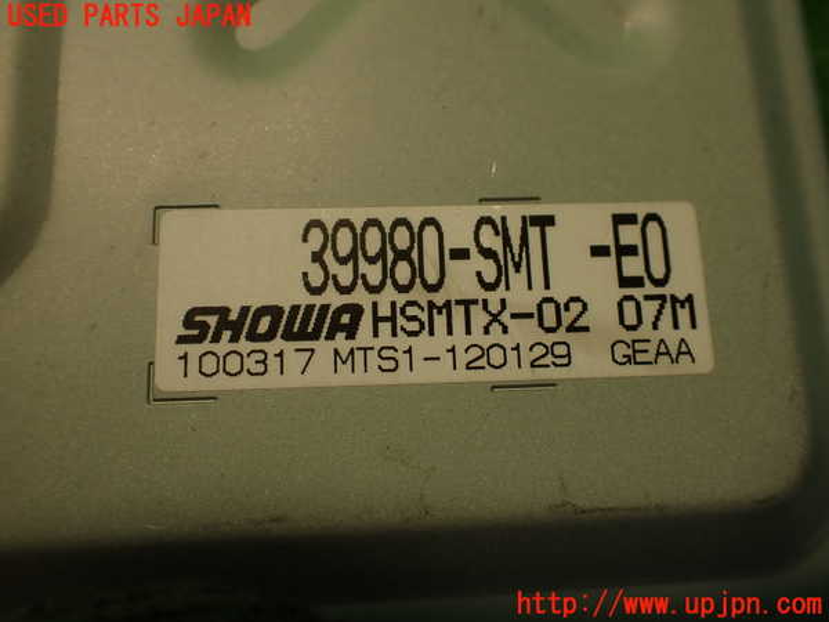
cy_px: 311
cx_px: 414
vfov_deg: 44.2
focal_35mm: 32
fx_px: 766
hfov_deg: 56.8
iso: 160
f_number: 2.4
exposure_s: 1/60
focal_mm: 5.79
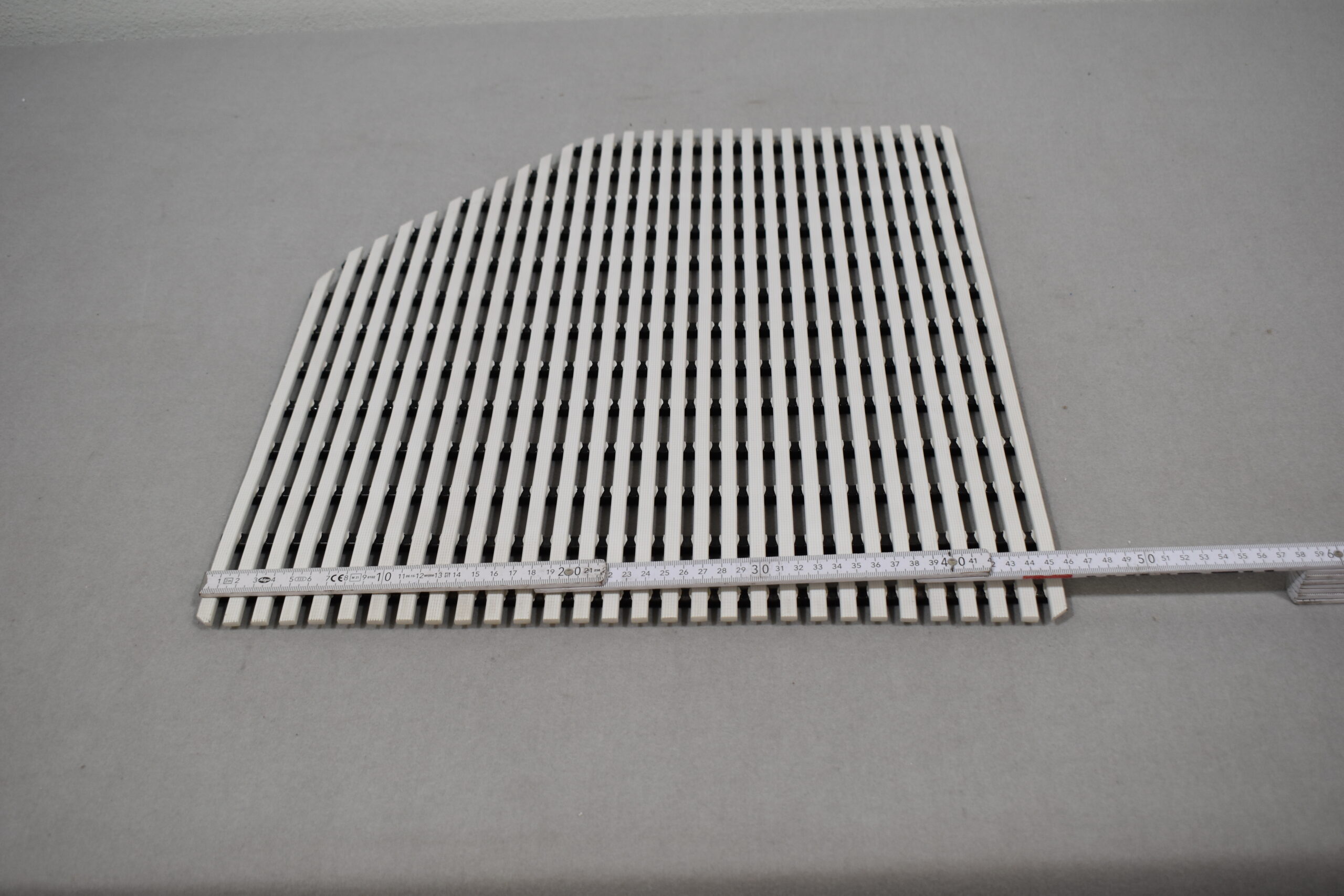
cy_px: 448
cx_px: 672
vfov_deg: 34.2
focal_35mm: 39
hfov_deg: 49.6
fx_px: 1456
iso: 320
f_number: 5.6
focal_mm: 26
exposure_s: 1/125
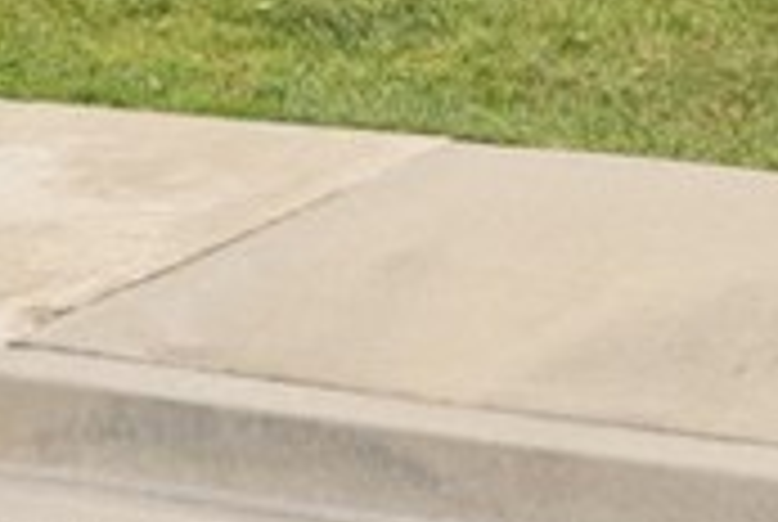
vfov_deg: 6.5
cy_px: -718
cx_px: -4
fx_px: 4351
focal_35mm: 201
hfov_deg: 10.1
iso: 1000
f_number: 8
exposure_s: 1/1250
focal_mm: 34
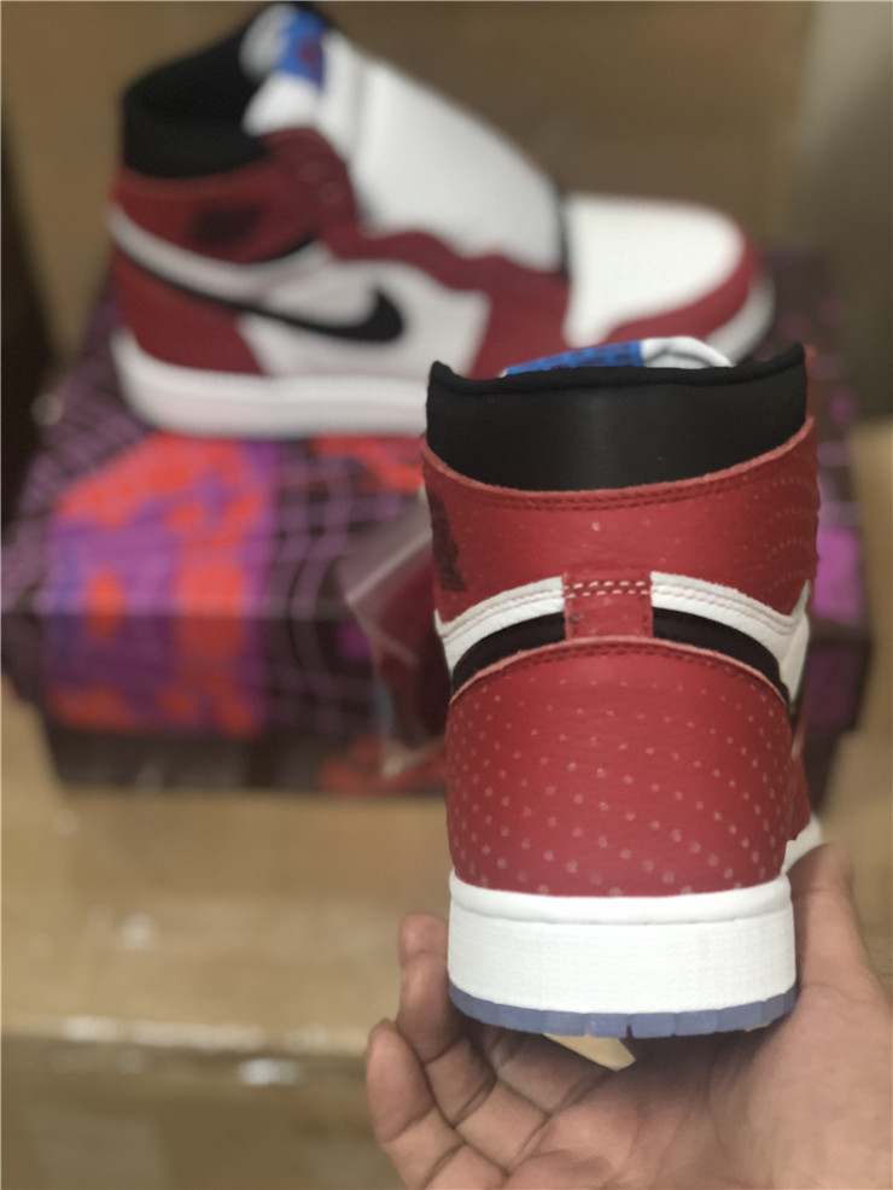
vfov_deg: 36.8
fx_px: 1788
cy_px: 595
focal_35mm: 52
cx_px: 446
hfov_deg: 28.0
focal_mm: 6
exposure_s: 1/33
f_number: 2.4
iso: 500
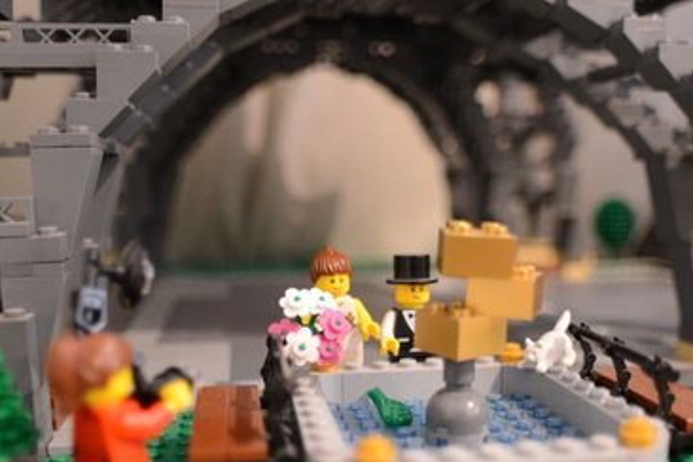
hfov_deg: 54.4
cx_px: 356
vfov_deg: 37.5
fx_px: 674
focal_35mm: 35
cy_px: 298
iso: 3600
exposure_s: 1/20
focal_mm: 20
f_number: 2.8
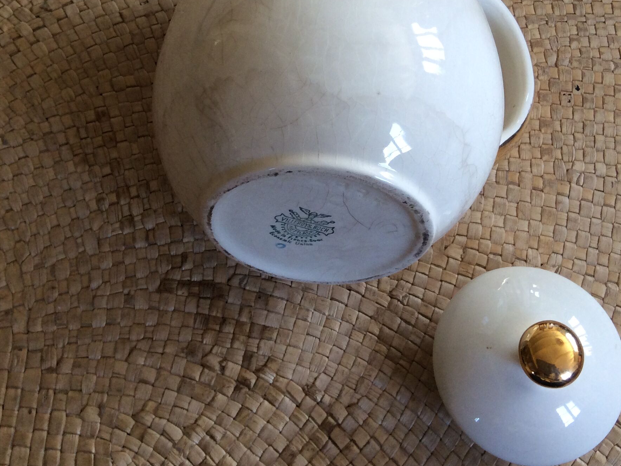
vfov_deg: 30.6
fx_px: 843
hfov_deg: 40.4
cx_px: 338
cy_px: 145
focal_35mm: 47
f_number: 2.4
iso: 50
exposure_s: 1/25
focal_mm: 3.3
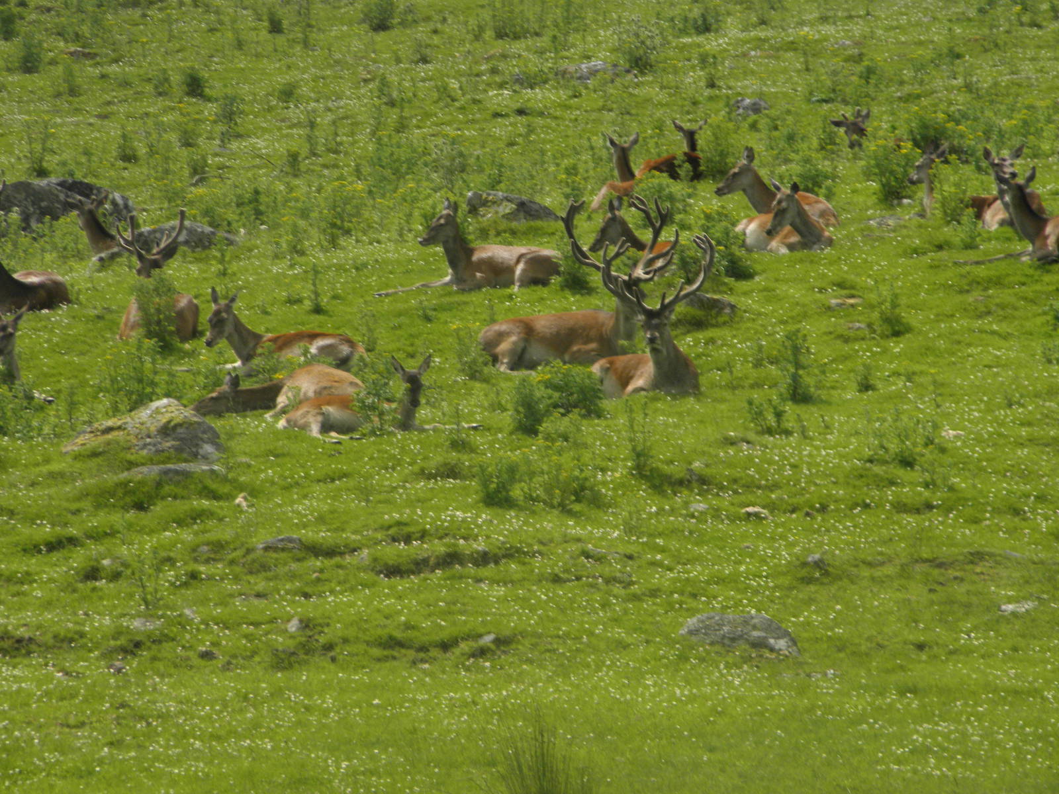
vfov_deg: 4.2
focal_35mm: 356
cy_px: 397
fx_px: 10891
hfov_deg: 5.6
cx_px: 530
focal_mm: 63.7
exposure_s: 1/500
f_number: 5.4
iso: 125
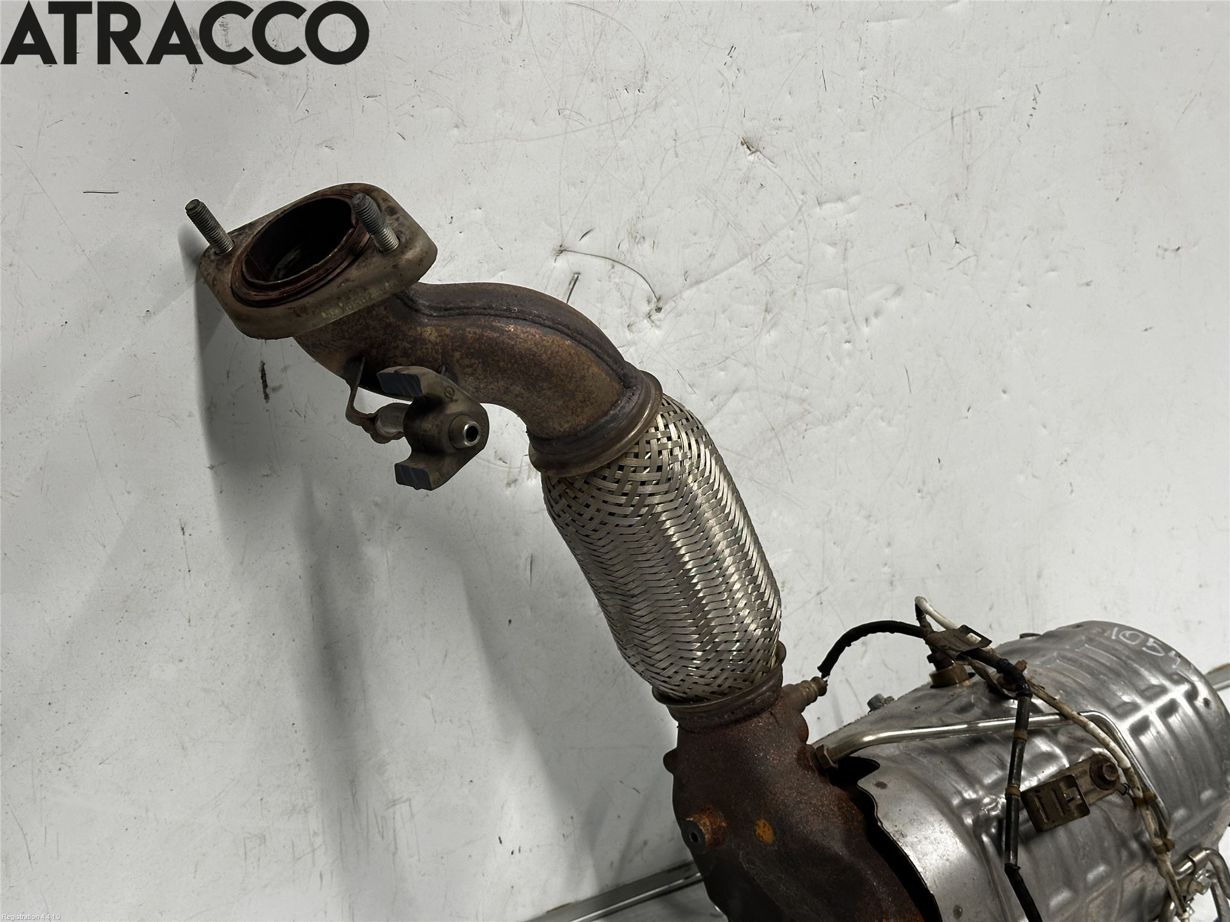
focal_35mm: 48
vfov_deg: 30.3
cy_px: 461
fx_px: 1706
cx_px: 615
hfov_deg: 39.7
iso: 100
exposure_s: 1/50
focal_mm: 6.86
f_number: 1.78
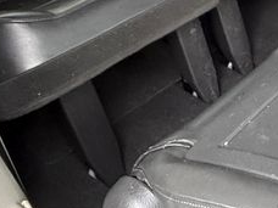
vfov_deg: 22.0
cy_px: -21
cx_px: 360
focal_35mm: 63
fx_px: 506
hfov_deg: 26.2
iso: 500
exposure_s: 1/60
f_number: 2.2
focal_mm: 2.22
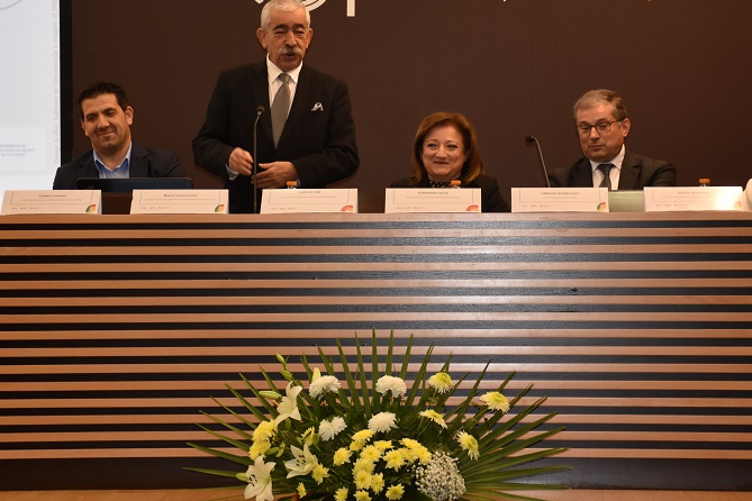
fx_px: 2339
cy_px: 225
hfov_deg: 18.3
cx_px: 395
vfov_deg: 12.2
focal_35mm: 112
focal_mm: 50
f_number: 4.8
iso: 800
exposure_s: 1/80
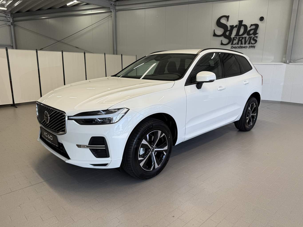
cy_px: 114
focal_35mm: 24
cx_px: 152
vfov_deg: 56.8
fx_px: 210
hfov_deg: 71.6
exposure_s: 1/524
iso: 80
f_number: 1.78
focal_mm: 6.76
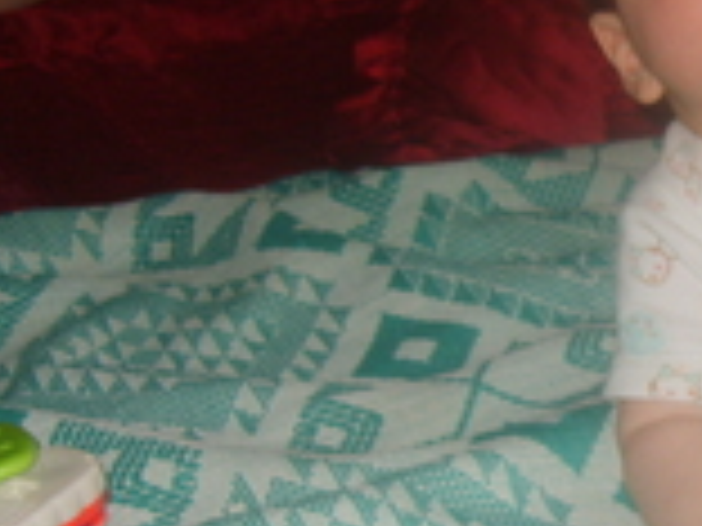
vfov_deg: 14.6
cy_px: 256
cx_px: 747
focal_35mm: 101
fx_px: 2048
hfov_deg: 18.8
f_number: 2.8
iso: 100
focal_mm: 7.4
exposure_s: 1/30
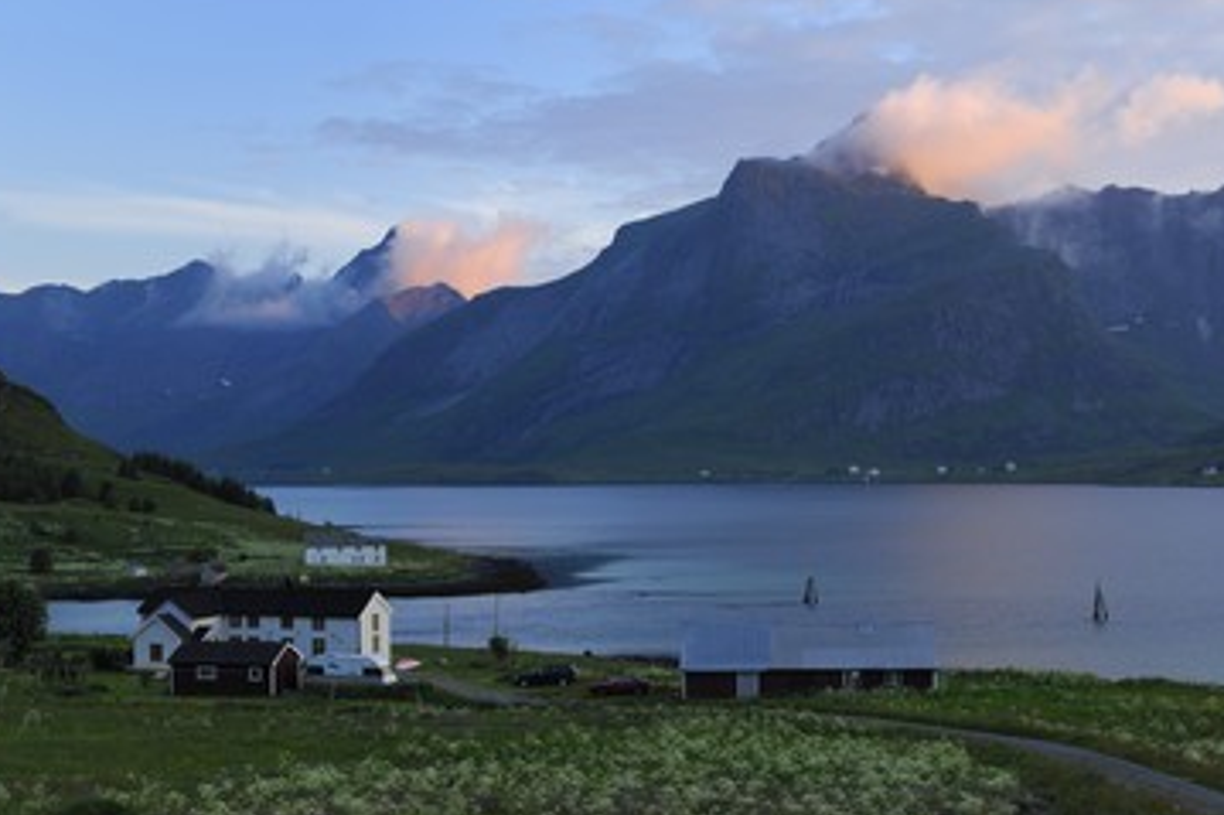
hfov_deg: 36.5
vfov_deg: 24.8
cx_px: 670
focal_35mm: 55
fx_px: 1855
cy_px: 426
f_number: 3.5
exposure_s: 1/100
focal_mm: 31
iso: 100
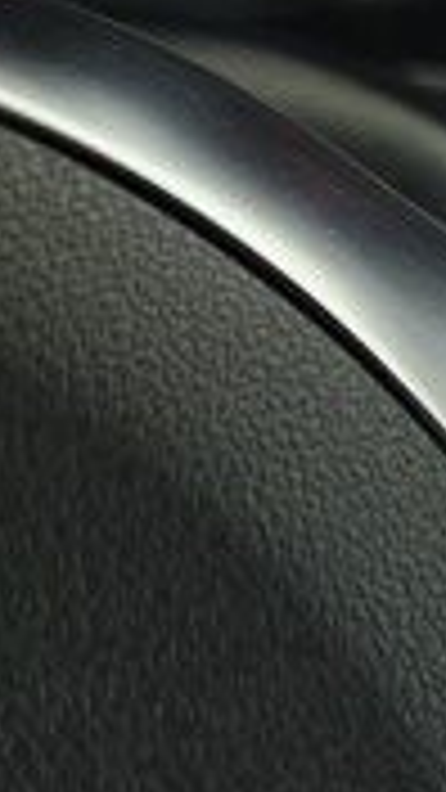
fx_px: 1913
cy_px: 482
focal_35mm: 91
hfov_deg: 11.2
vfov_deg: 23.4
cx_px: 1050
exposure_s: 1/25
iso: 800
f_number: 1.7
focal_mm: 6.3
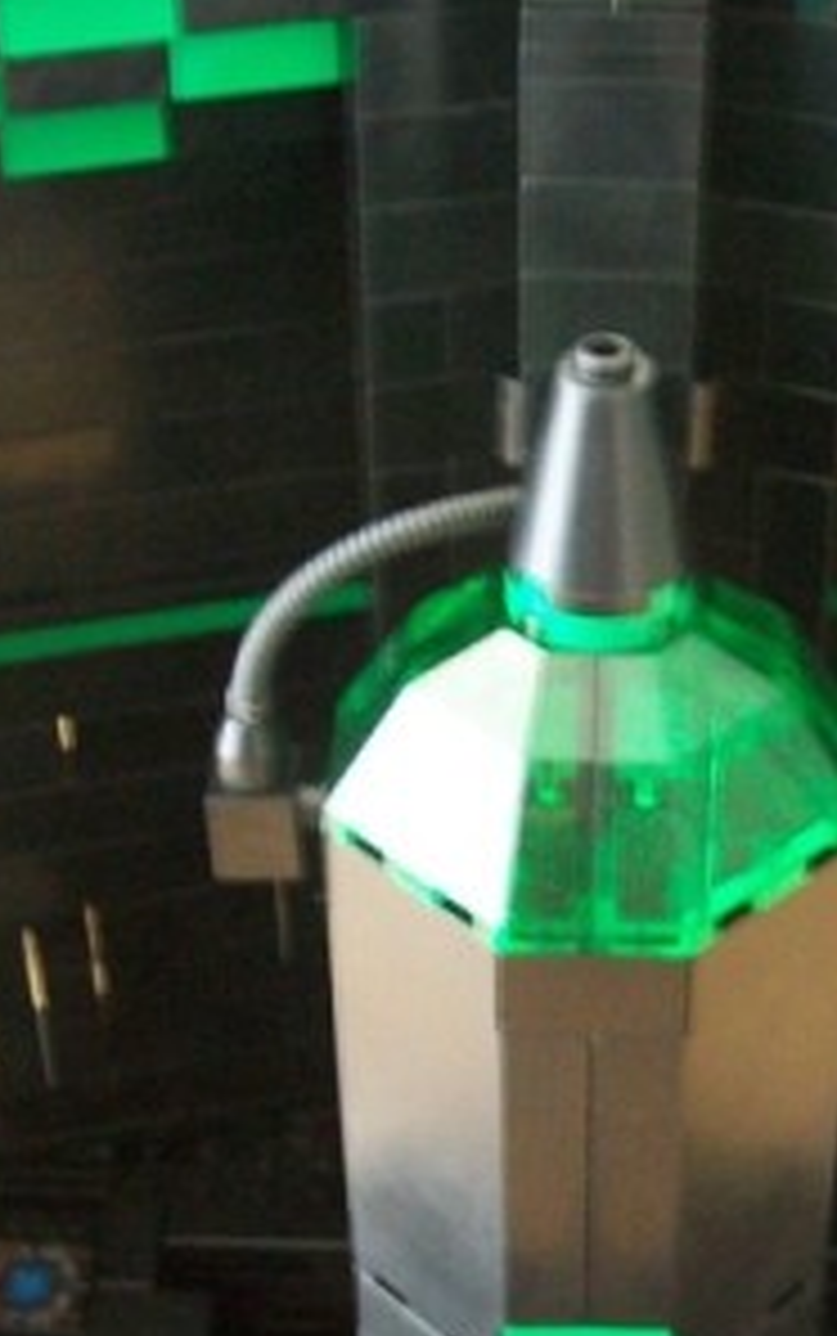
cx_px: 630
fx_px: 2806
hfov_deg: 16.9
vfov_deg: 26.3
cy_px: 1048
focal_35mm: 77
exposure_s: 1/8
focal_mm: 6
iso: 200
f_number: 2.7
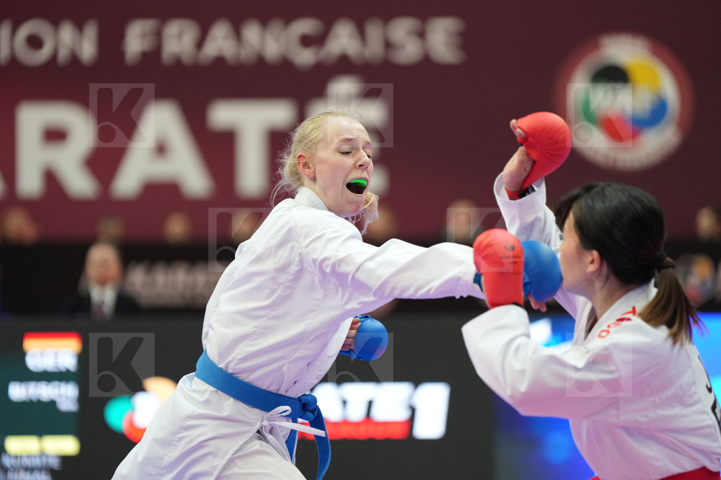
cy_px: 240
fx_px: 3524
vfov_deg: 7.8
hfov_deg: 11.7
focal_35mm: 176
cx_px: 360
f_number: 2.8
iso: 2000
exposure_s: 1/1000
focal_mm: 176
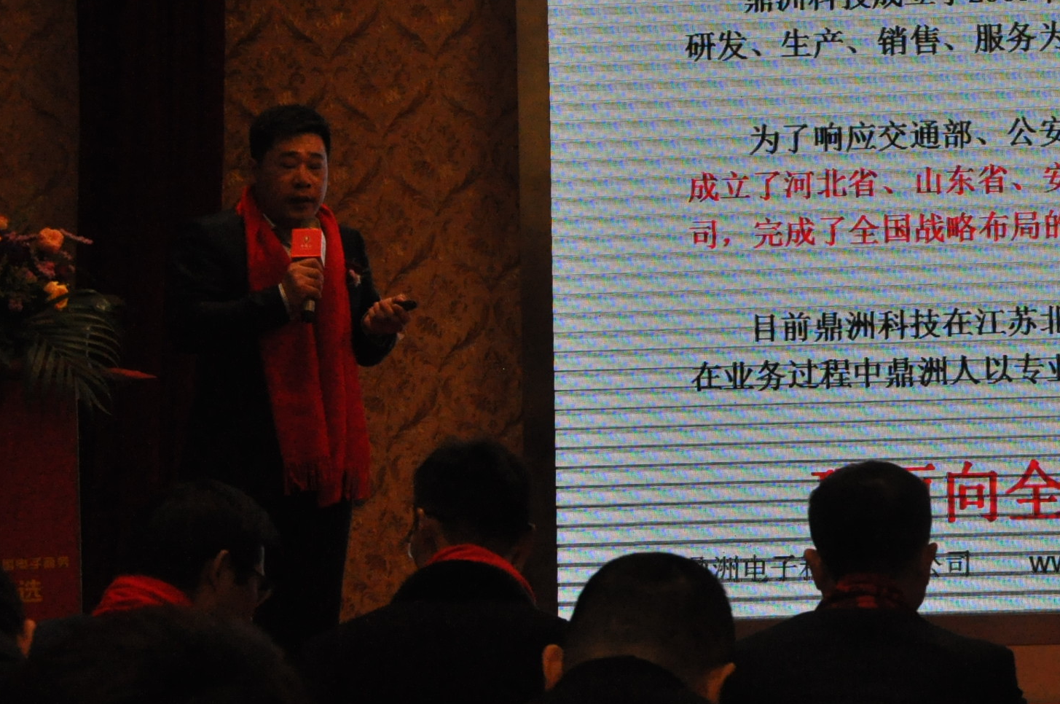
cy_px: 214
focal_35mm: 126
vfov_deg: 10.8
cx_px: 1087
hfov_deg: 15.9
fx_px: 3705
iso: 1600
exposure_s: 1/200
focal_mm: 38
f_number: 7.1
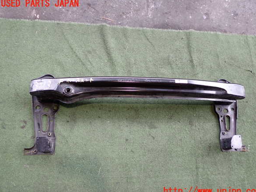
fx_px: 229
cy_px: 98
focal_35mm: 31
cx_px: 131
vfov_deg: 45.4
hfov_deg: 58.4
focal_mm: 5.4
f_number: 2.3
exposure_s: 1/50
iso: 200
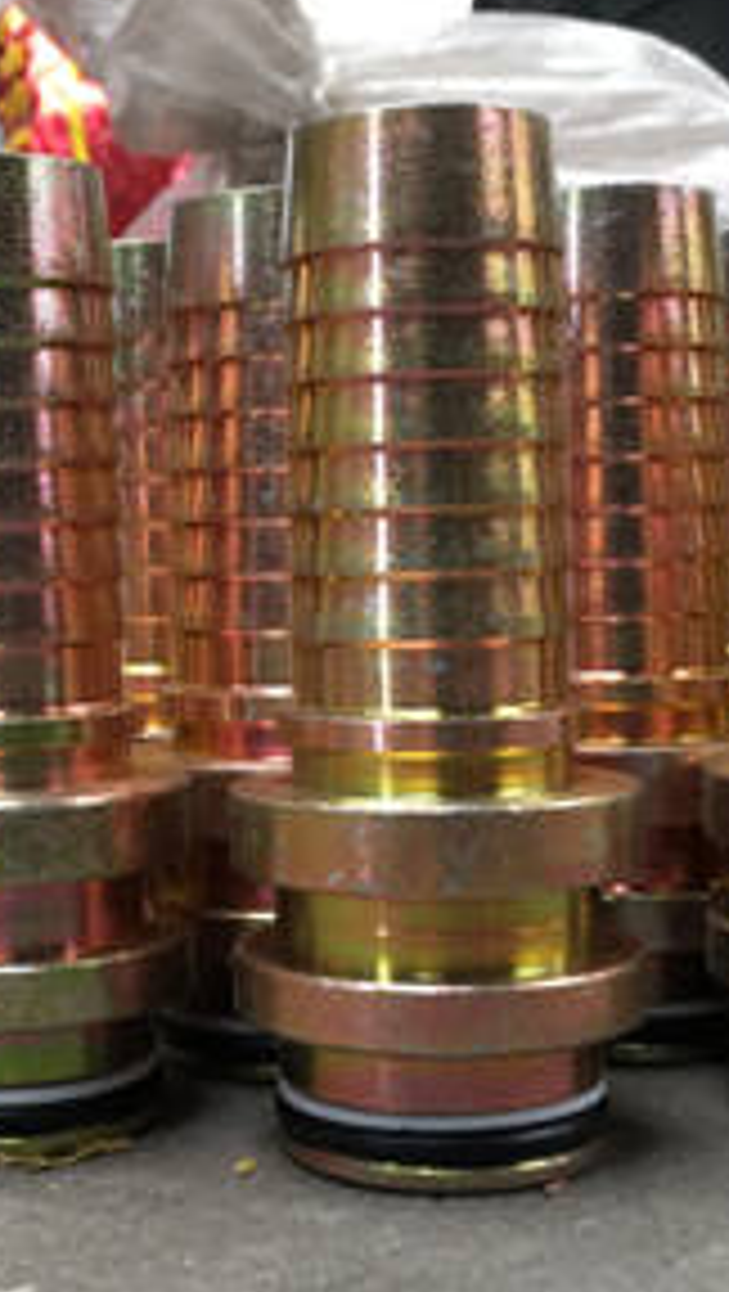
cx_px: 158
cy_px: 628
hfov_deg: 21.6
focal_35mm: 55
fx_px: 1885
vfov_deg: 37.8
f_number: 2.2
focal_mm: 4.15
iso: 100
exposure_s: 1/30
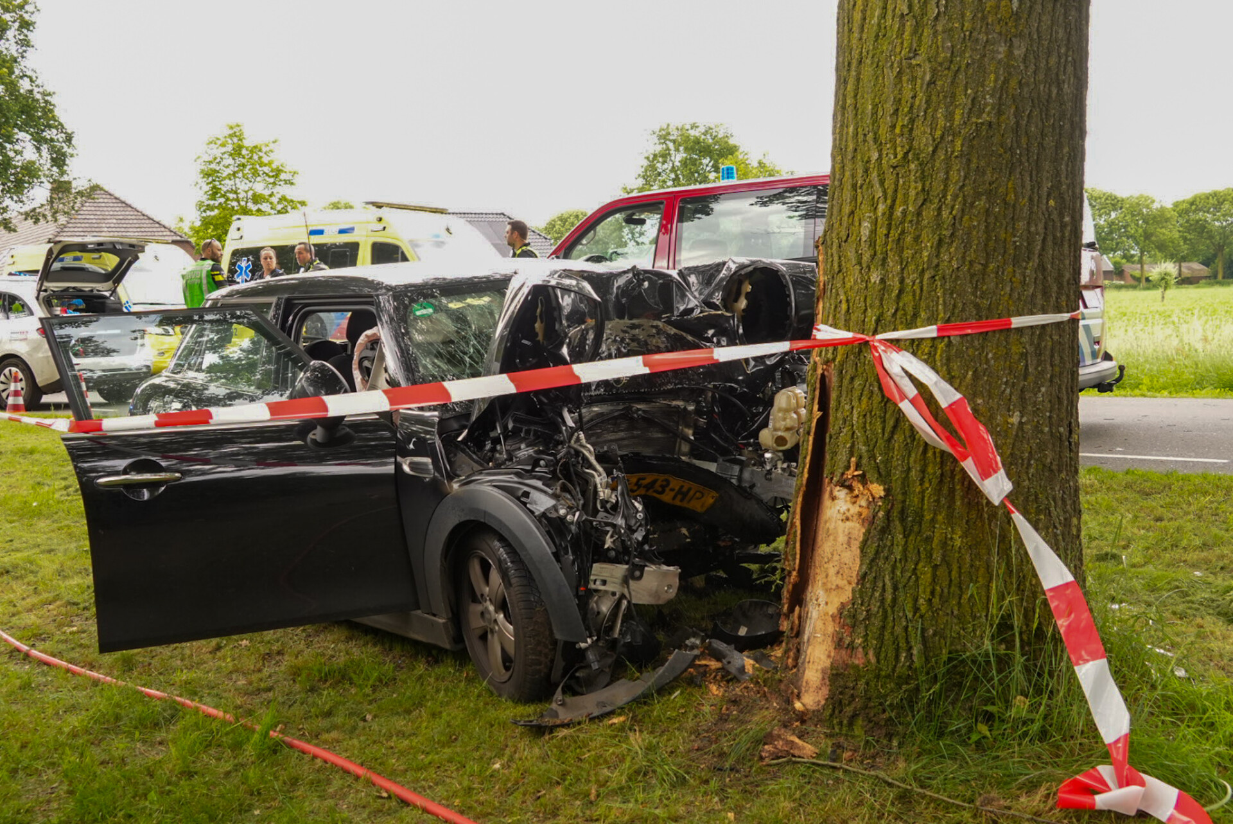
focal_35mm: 36
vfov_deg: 36.9
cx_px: 616
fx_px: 1234
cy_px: 412
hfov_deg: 53.1
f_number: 5.6
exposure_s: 1/125
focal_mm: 24
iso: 800
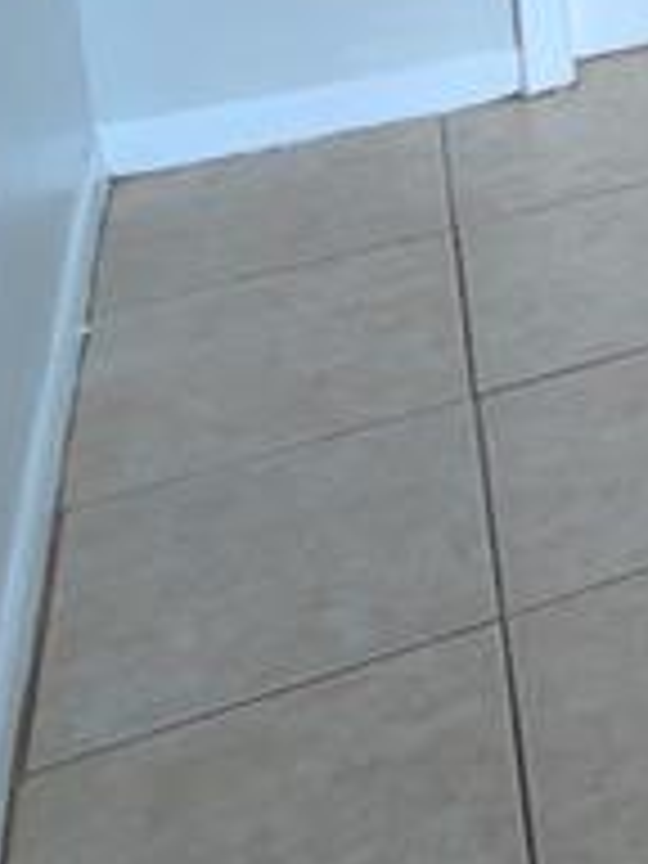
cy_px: -531
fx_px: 1872
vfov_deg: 20.9
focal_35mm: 75
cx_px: 1753
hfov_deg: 12.6
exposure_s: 1/120
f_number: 1.7
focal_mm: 2.02
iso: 172
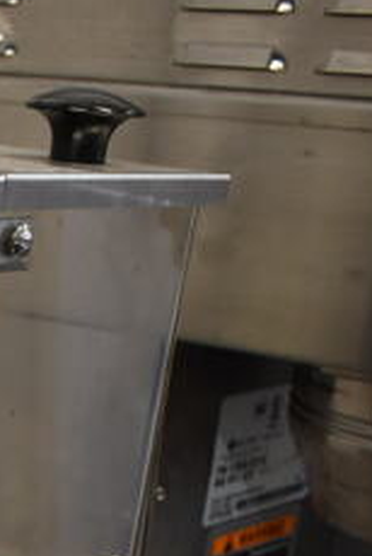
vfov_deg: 17.2
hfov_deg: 11.9
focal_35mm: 107
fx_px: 1653
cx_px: -292
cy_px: 833
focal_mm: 18
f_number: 3.5
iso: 640
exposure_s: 1/30
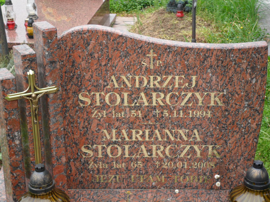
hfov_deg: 26.3
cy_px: 101
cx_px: 135
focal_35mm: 74
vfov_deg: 19.9
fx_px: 577
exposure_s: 1/60
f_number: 3.9
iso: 100
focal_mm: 13.2
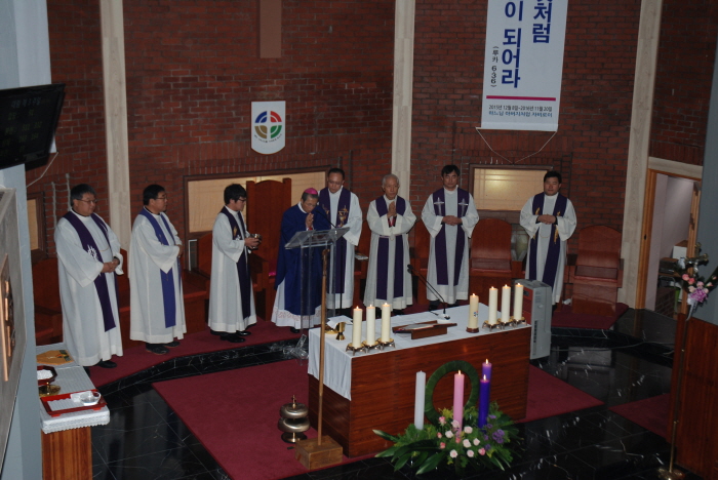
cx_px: 359
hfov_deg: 38.9
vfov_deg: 26.5
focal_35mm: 51
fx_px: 1018
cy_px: 240
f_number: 4.5
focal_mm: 34
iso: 200
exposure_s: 1/60
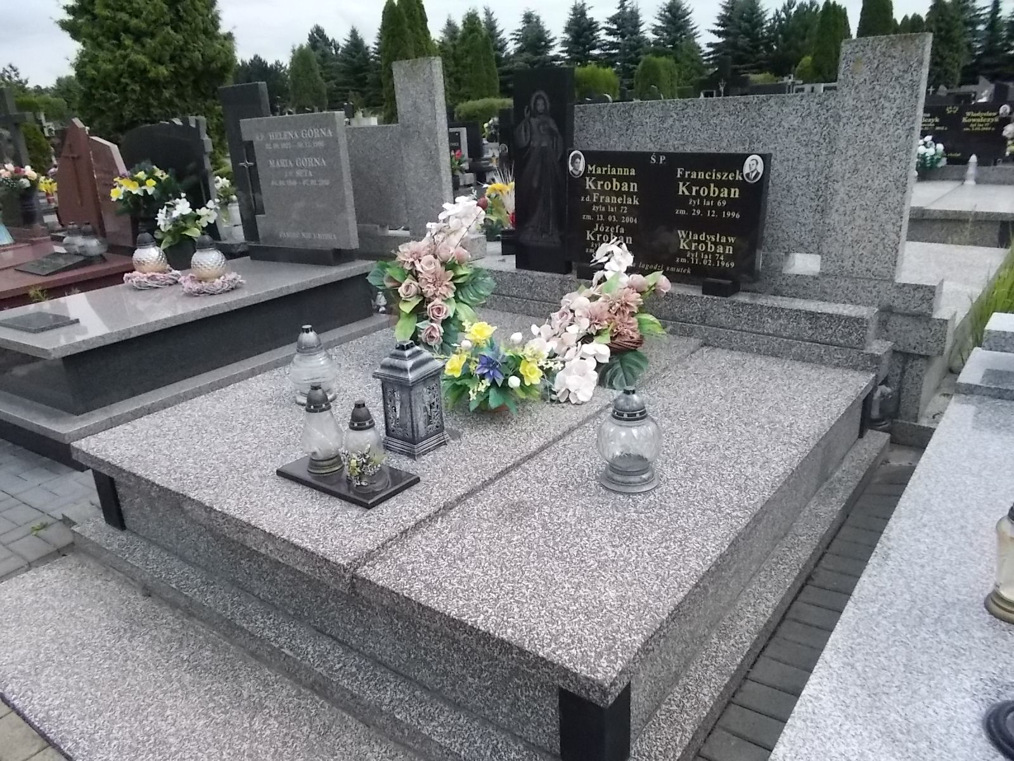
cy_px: 380
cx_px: 507
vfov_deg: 53.1
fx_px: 762
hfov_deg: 67.3
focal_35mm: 26
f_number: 8
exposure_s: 1/500
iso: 400
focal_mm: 4.6
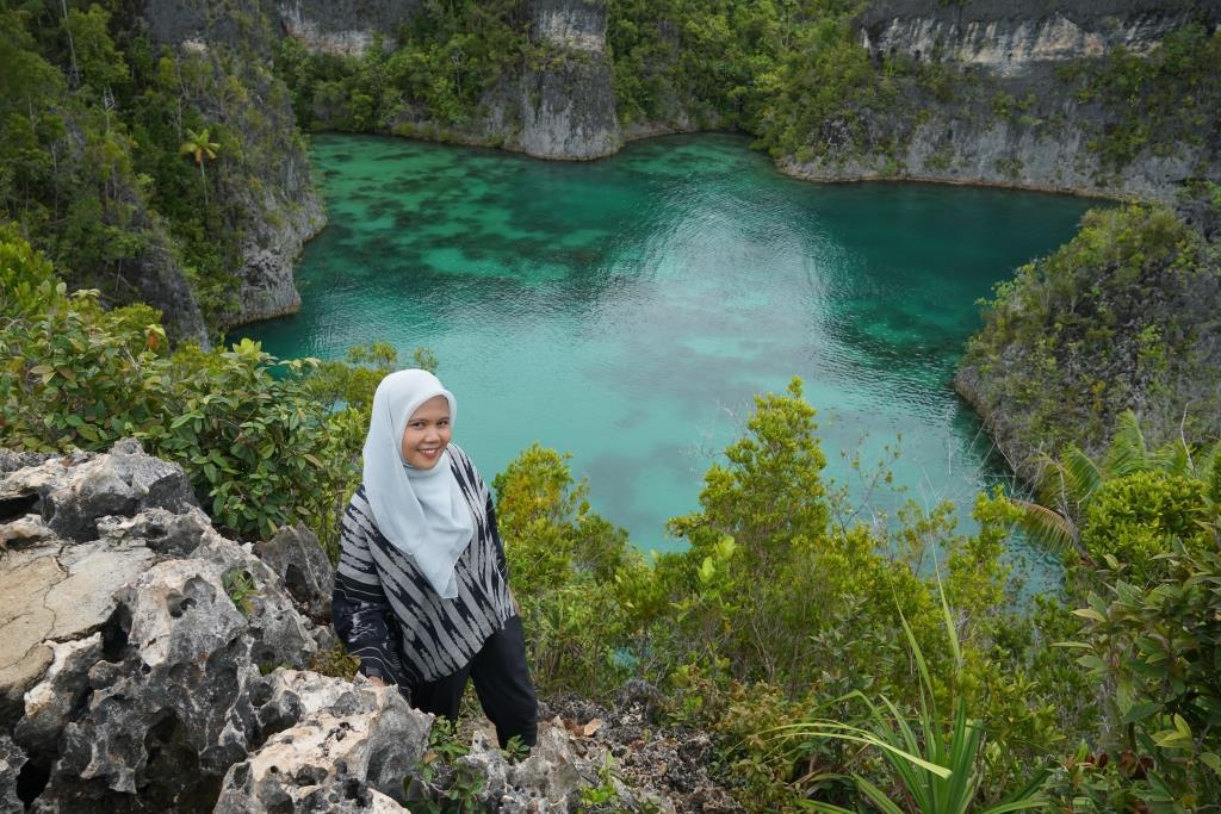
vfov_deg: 47.9
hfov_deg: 67.4
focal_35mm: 27
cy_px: 407
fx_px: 916
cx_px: 610
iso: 100
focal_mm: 18
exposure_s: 1/320
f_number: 5
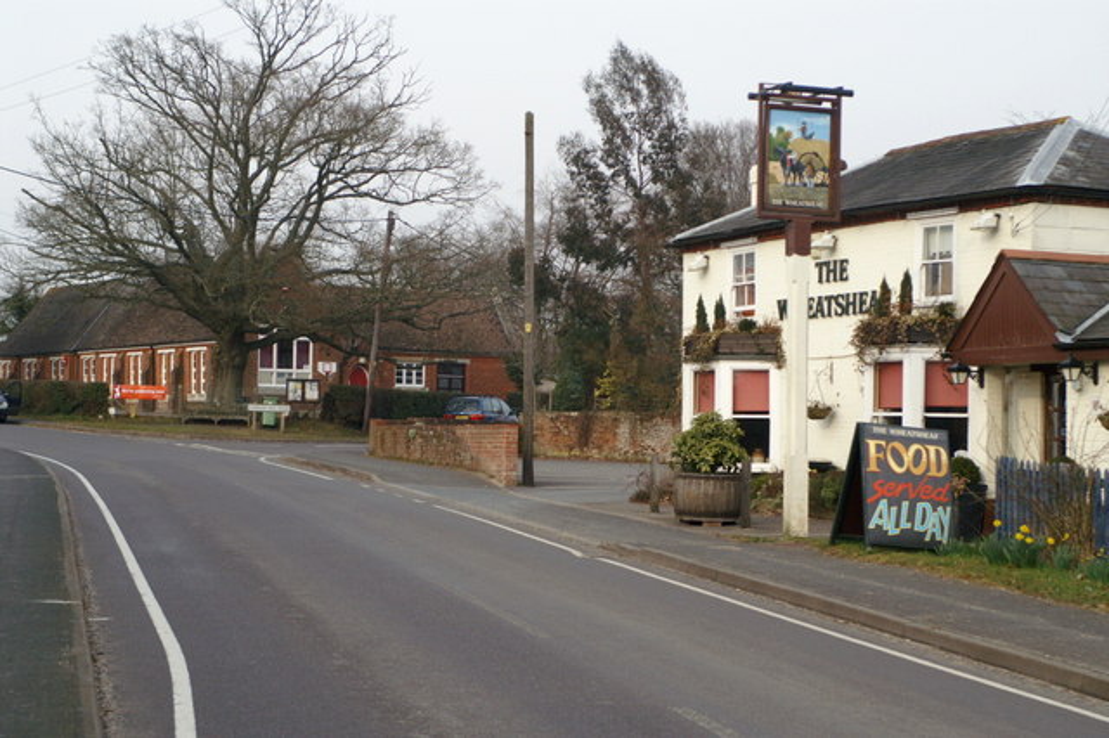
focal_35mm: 75
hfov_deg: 27.0
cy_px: 369
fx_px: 2309
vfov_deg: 18.2
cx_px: 554
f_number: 5
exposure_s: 1/2000
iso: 800
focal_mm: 50
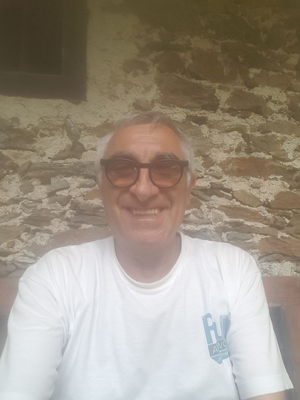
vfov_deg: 79.0
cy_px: 200
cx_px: 150
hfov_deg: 63.4
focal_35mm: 21
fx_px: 243
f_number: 1.7
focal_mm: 2.1
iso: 50
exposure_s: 1/133
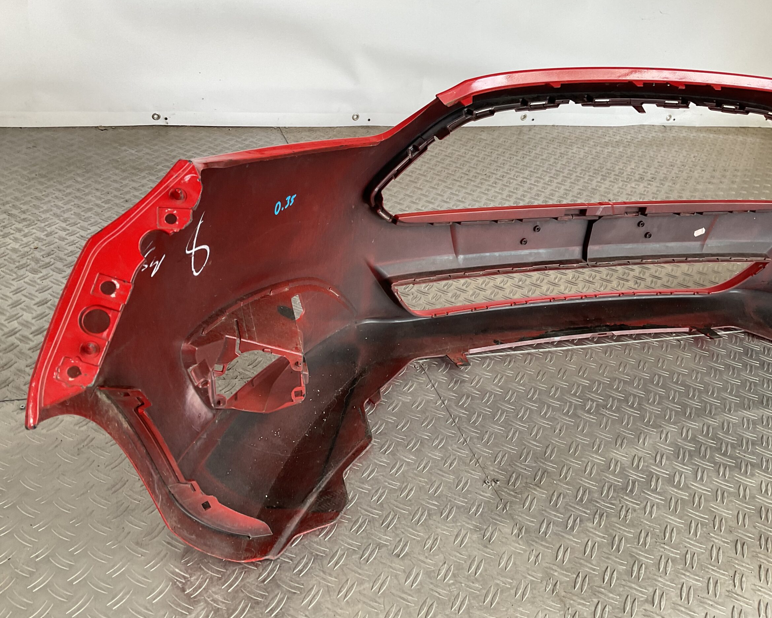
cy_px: 309
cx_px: 354
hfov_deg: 57.1
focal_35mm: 31
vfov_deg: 47.1
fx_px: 708
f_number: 1.8
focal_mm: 3
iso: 50
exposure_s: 1/120
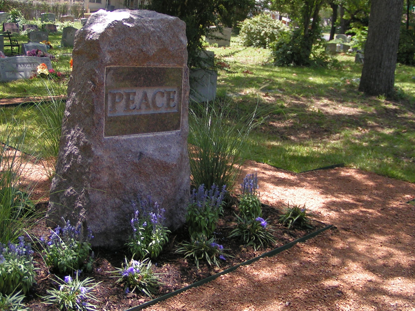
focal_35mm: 48
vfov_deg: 30.2
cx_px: 179
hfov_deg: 39.6
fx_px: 575
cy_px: 125
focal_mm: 6
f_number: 2.8
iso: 50
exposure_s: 1/320
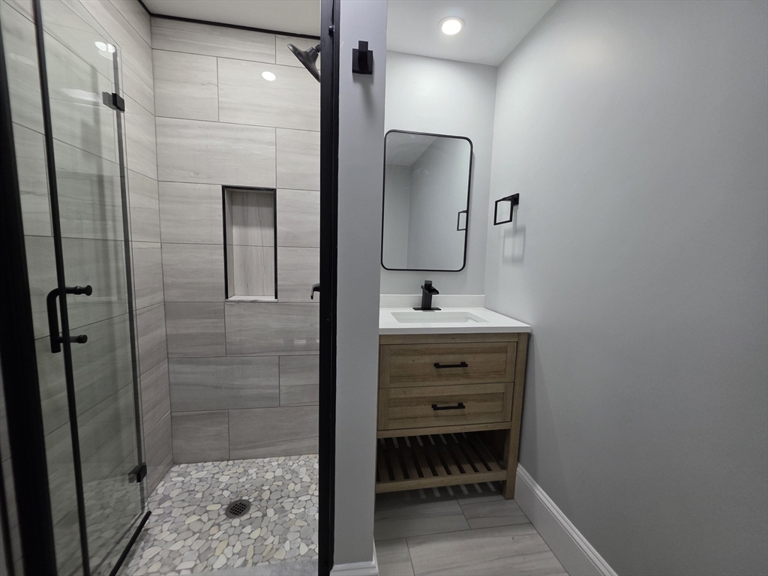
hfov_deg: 106.2
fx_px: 288
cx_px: 384
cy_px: 288
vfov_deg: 89.9
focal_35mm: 13
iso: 160
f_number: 1.9
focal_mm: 2.2
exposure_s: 1/60
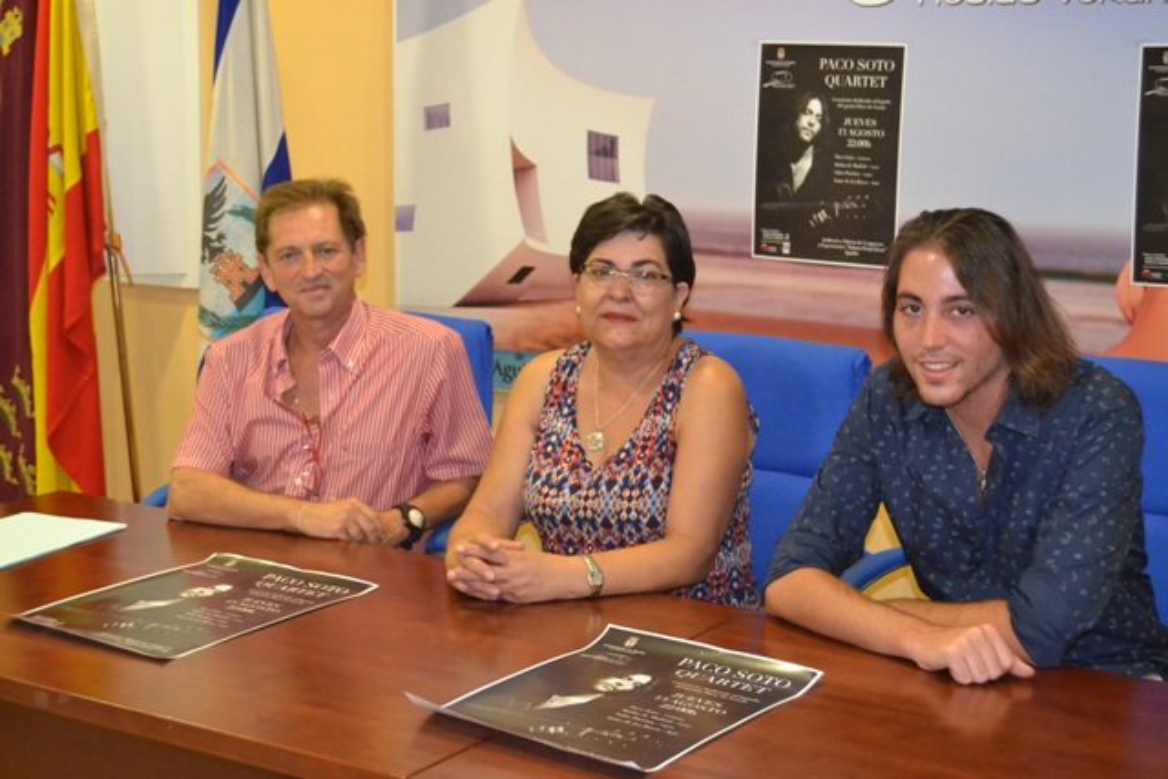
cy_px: 390
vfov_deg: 23.8
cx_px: 584
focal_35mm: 57
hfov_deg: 35.0
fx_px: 1850
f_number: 4.8
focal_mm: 38
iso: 2800
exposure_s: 1/60
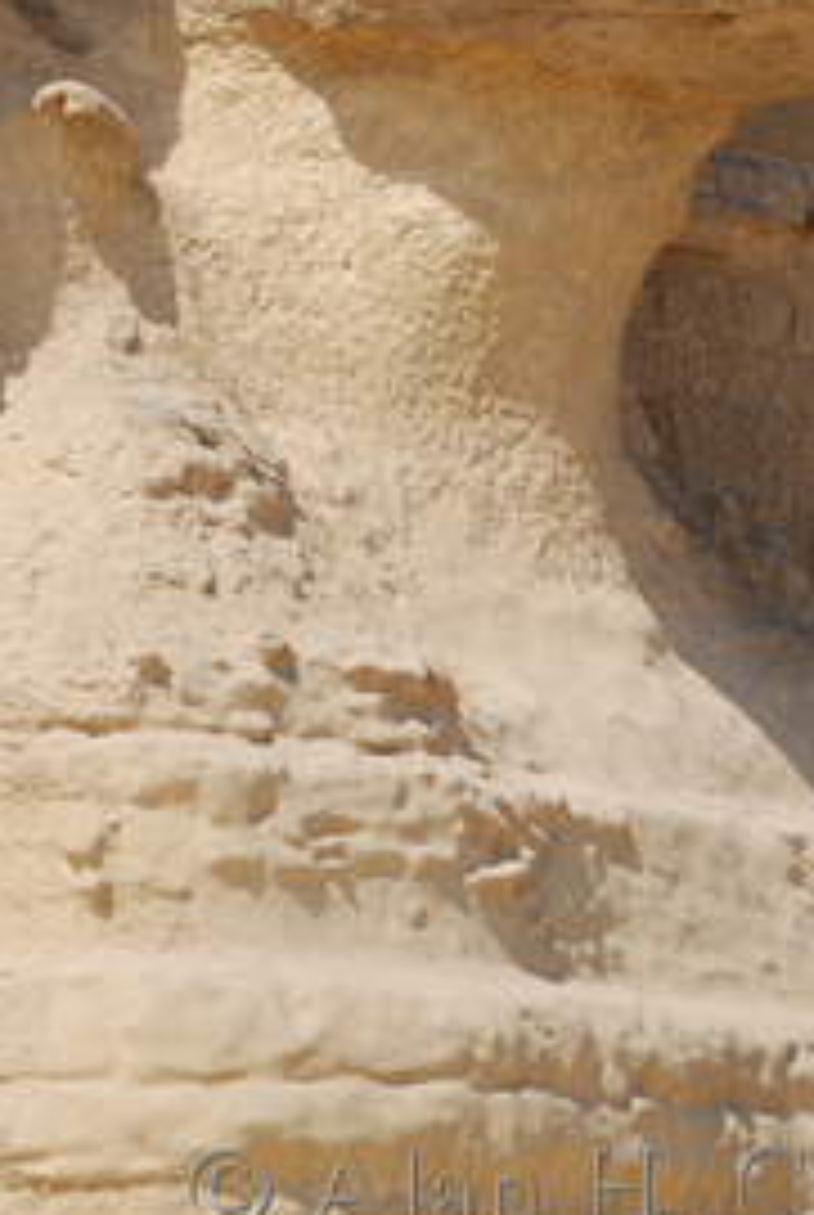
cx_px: 184
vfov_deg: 7.5
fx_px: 9189
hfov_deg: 5.1
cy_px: -279
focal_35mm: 272
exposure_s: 1/640
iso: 100
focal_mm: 70
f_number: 5
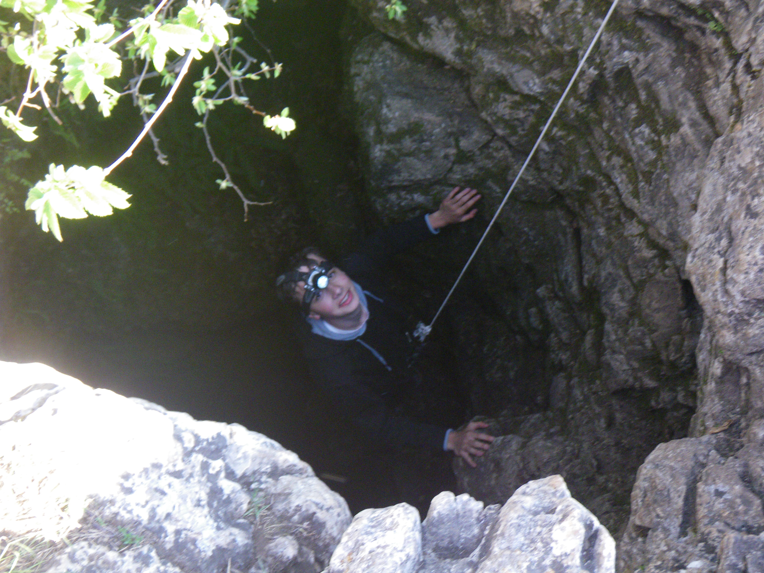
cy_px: 286
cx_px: 382
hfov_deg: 54.0
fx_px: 750
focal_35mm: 34
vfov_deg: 41.8
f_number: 3.8
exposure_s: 1/50
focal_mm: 6.1
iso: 320
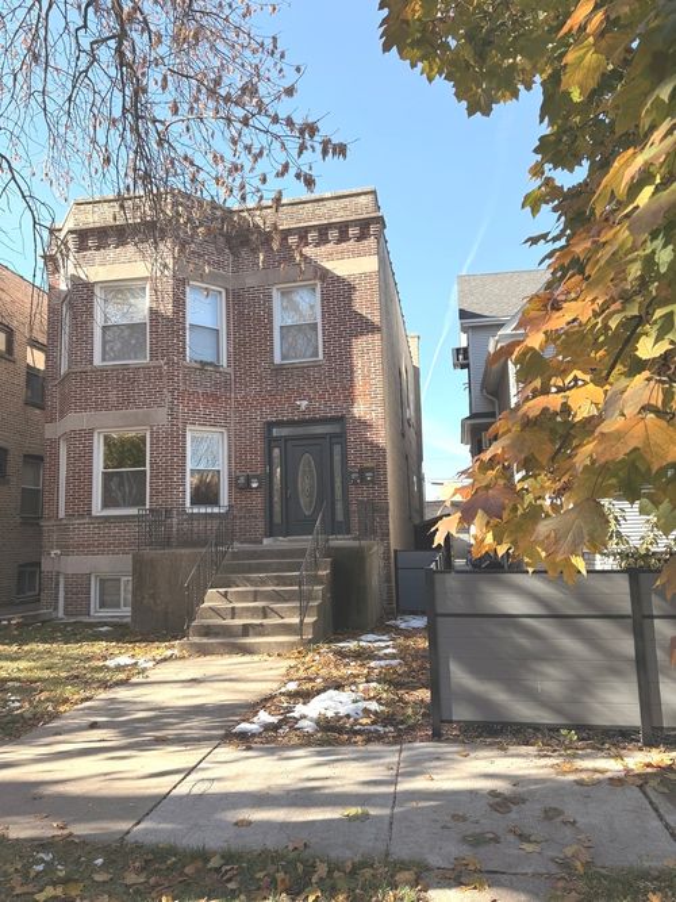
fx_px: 625
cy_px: 451
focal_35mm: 24
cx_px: 338
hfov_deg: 56.8
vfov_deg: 71.6
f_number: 1.78
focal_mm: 6.76
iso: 100
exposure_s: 1/1618
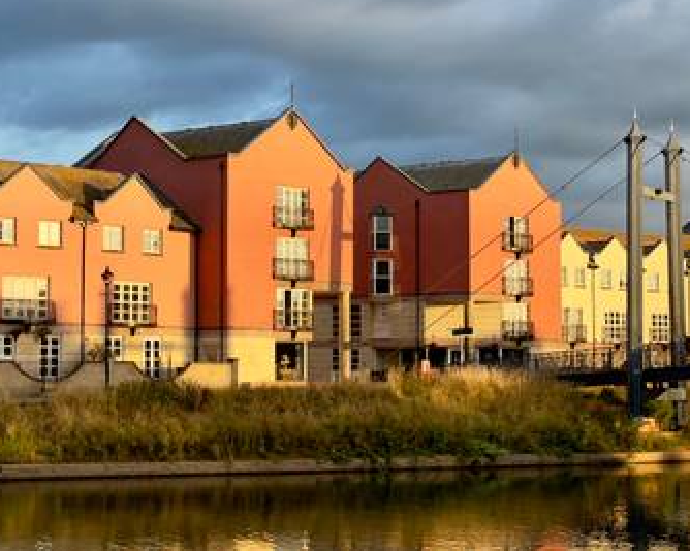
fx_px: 1490
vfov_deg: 21.0
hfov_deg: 26.0
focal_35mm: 73
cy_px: 291
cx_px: 283
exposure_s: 1/320
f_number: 2
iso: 25
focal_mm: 6
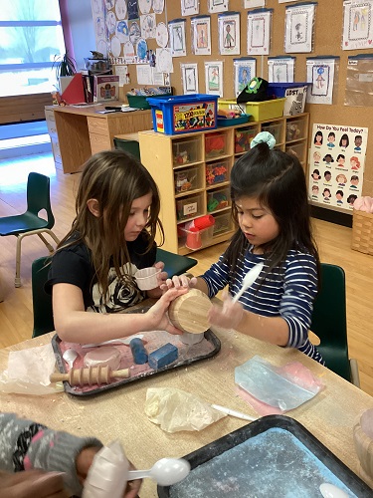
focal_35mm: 31
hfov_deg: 45.4
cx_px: 186
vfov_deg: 58.4
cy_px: 249
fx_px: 445
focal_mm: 3.3
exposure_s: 1/40
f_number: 2.4
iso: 250
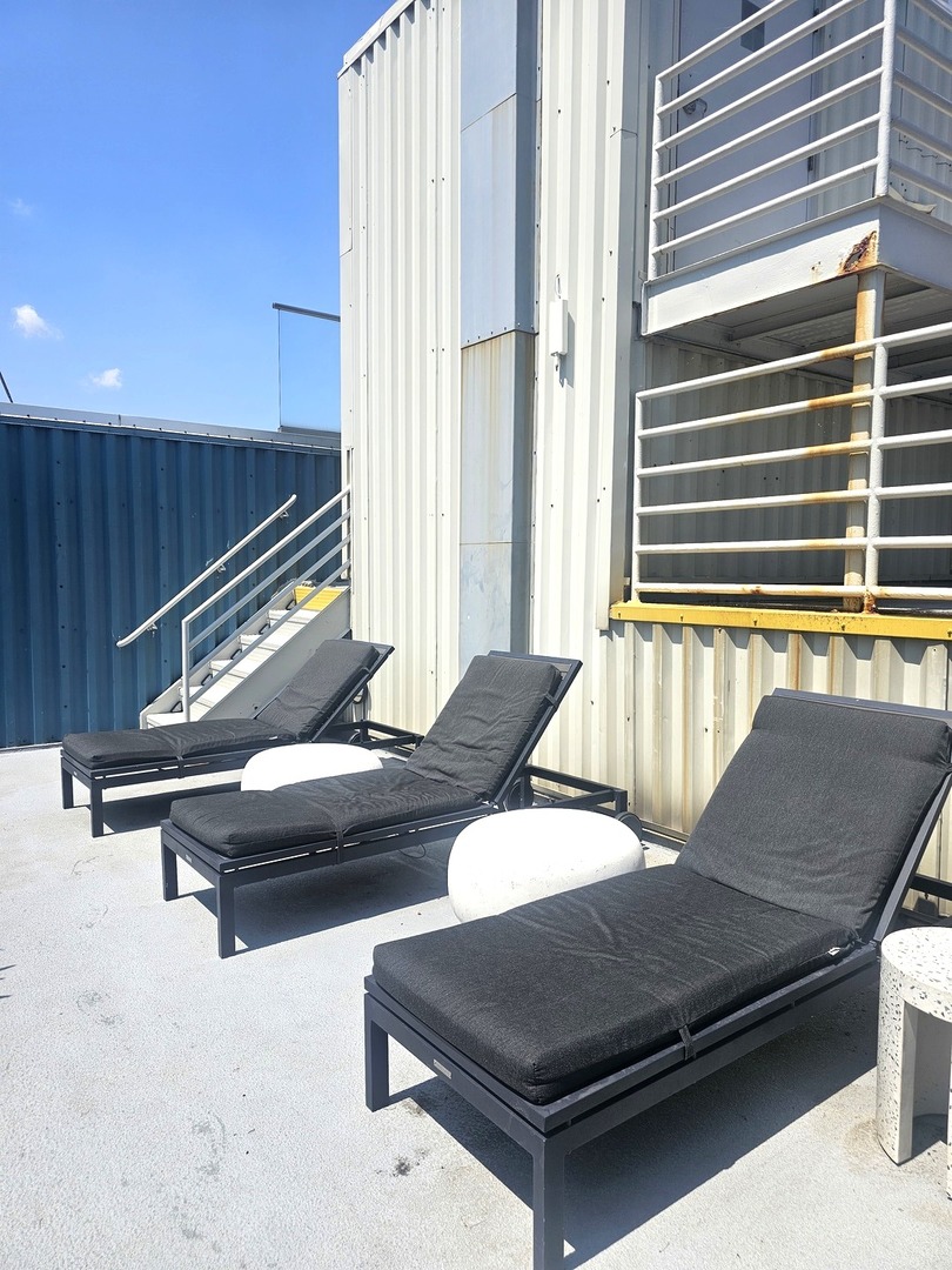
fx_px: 843
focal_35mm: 23
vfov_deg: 73.9
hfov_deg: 58.9
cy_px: 635
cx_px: 476
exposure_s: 1/1433
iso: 10
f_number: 1.7
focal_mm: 6.3
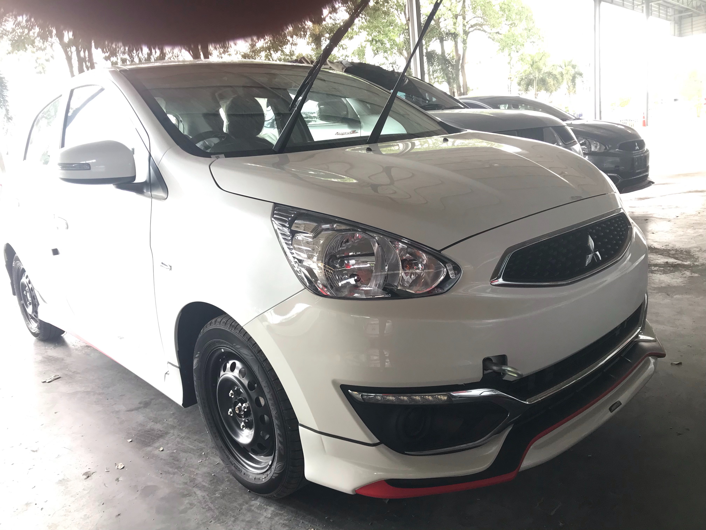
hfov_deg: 63.4
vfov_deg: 49.7
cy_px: 265
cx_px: 353
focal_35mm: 28
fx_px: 571
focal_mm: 3.99
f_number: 1.8
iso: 32
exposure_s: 1/100
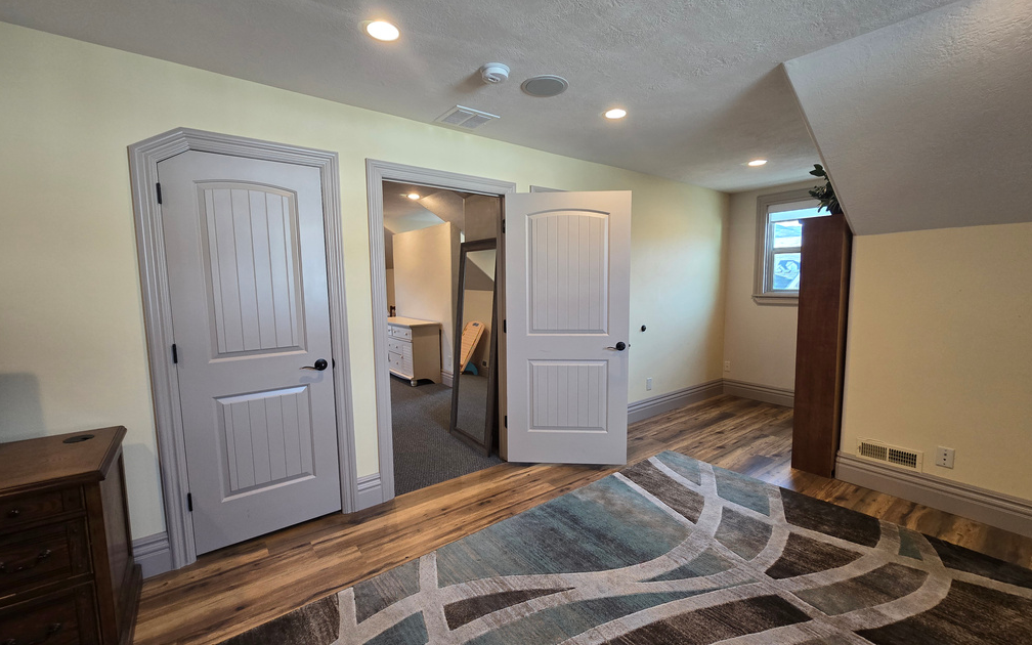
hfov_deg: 105.3
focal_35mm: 14
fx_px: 394
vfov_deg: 78.6
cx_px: 520
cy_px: 326
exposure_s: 1/60
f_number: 2.2
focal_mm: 2.2
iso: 160
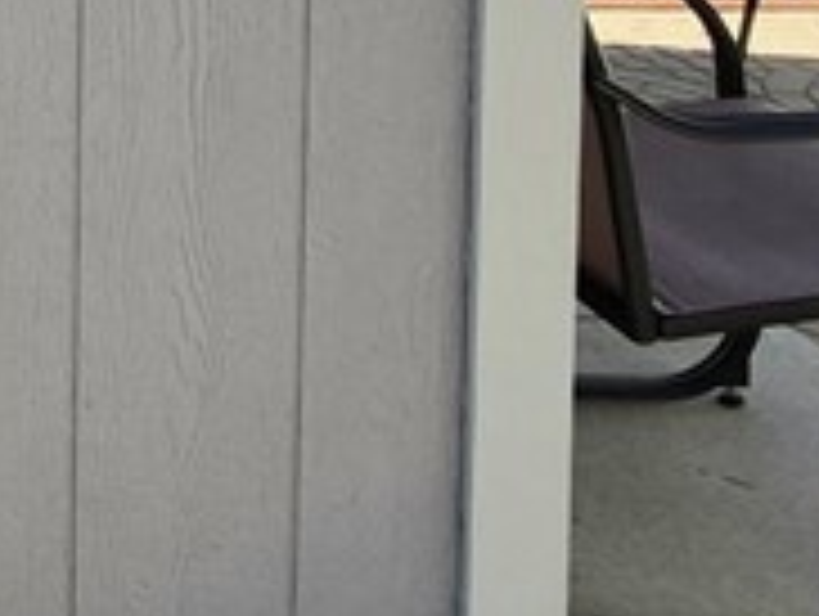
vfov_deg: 17.3
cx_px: -558
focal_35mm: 73
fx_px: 1729
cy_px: -423
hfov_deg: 20.6
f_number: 2.2
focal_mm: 1.74
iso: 64
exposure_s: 1/2000
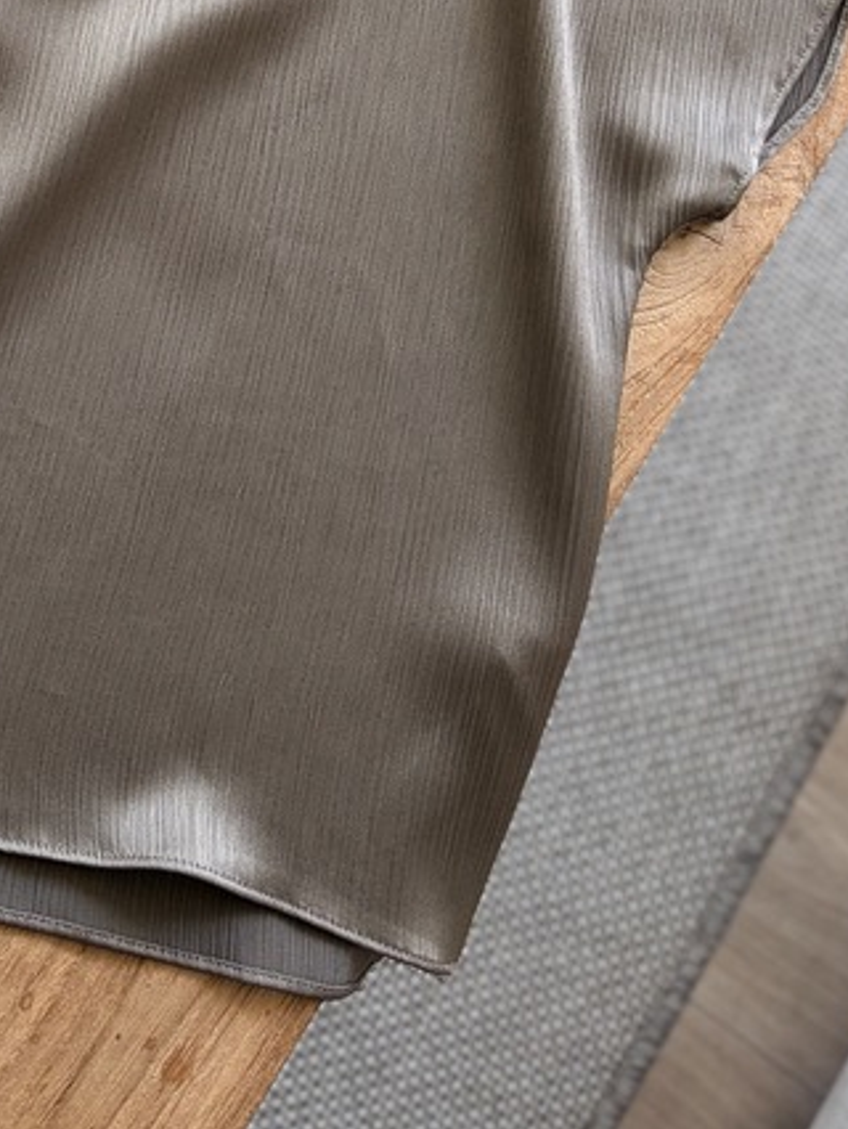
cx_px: 48
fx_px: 1990
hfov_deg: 23.3
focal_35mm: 61
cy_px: -191
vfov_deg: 28.1
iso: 80
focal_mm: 5.96
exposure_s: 1/121
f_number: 1.6
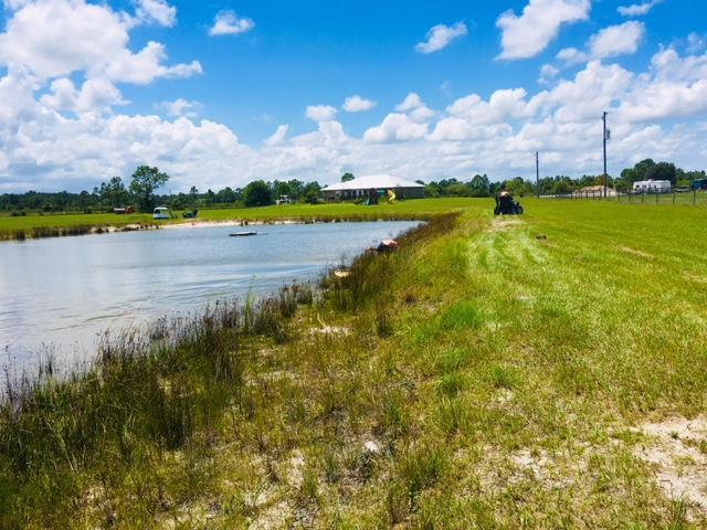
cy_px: 265
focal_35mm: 29
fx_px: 592
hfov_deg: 61.7
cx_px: 354
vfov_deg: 48.2
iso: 25
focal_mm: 4.15
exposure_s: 1/2653
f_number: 2.2
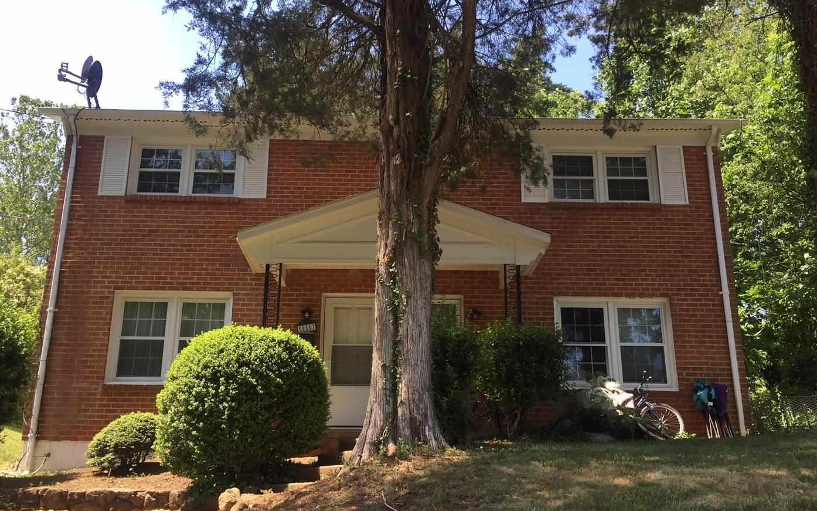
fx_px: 802
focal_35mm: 36
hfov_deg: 54.0
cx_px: 403
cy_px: 263
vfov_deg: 35.3
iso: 32
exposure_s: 1/482
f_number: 2.2
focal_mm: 4.15
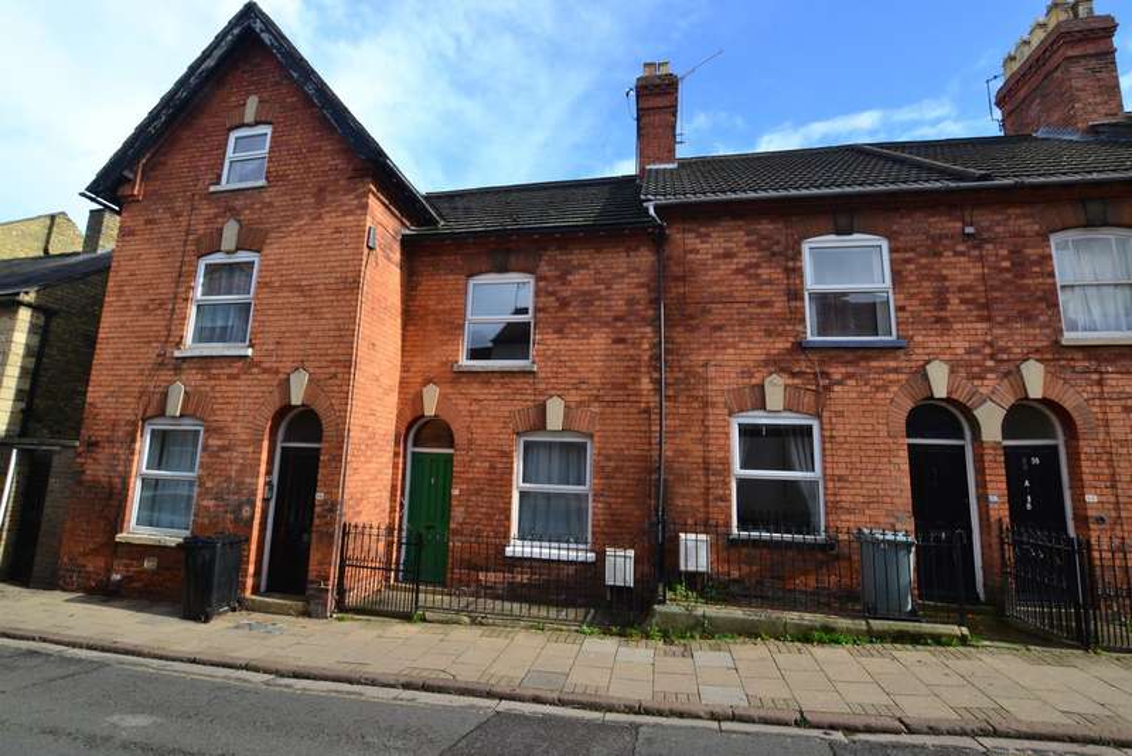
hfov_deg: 100.4
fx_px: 472
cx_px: 566
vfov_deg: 77.4
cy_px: 378
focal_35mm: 15
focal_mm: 10
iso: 400
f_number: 10
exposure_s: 1/160
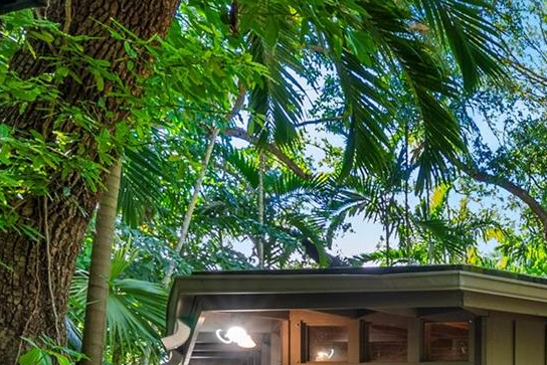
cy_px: 464
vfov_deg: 24.0
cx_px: 752
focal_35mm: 50
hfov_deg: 29.6
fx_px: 760
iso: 400
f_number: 8
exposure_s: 1/25
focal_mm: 17
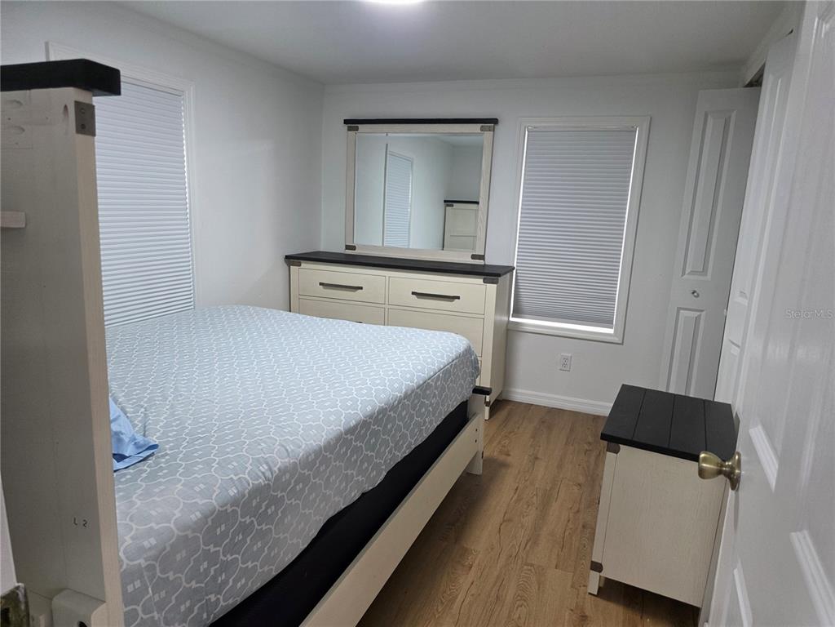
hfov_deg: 73.9
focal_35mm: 23
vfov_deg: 58.9
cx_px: 418
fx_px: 555
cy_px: 314
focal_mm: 6.3
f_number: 1.7
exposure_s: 1/120
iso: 250
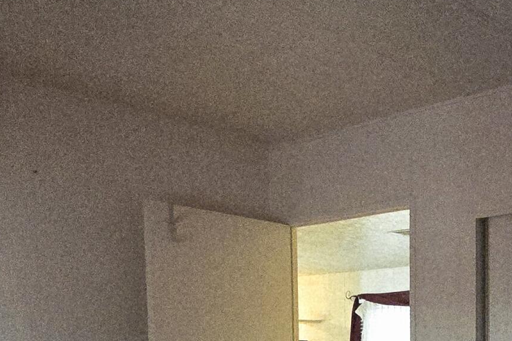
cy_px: 422
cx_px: 440
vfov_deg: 25.4
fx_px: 668
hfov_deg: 39.5
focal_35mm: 47
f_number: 2.2
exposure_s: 1/60.2
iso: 1600
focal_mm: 2.2
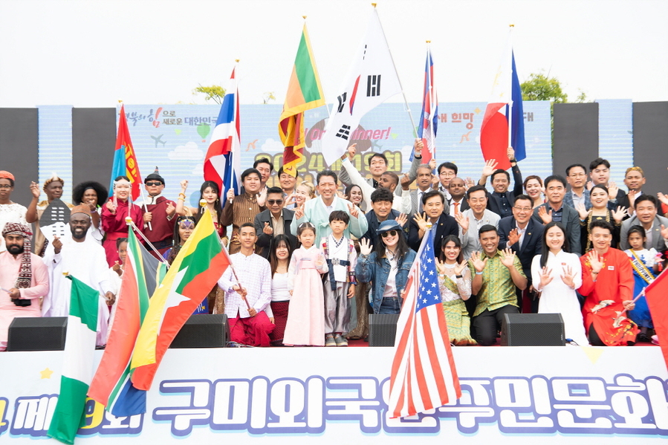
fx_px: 965
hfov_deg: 38.2
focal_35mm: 52
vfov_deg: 26.0
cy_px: 222
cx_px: 334
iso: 400
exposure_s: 1/400
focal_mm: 52
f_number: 7.1
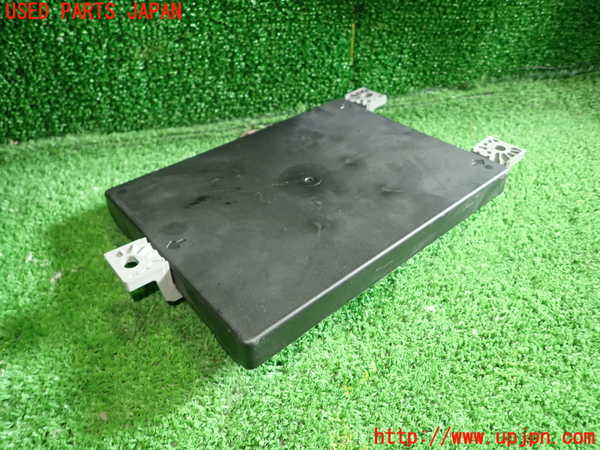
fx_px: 433
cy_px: 225
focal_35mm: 25
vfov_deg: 54.9
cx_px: 300
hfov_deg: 69.4
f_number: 2
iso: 250
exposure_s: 1/30
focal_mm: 4.5
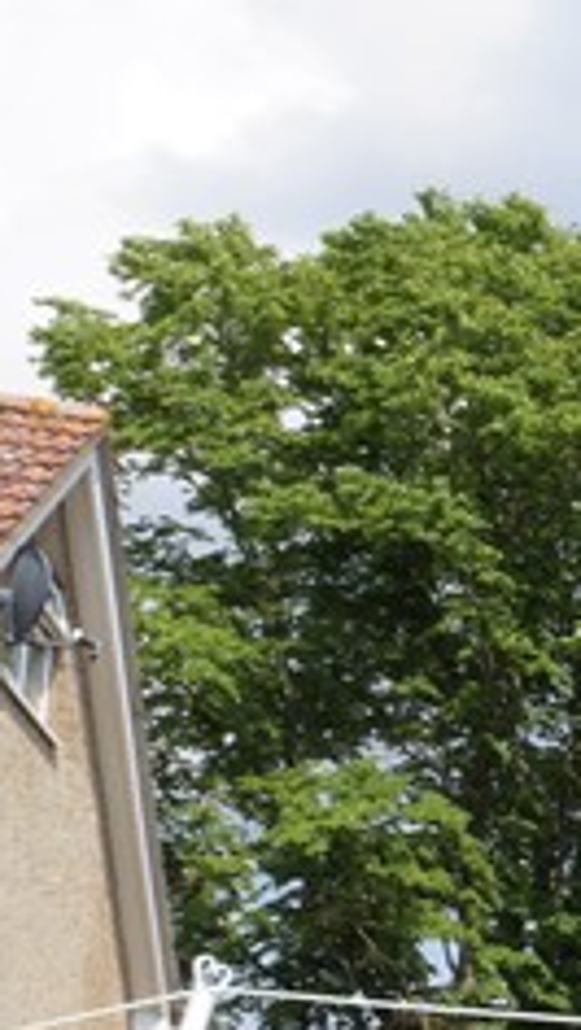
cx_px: 2084
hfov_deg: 8.2
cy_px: 1386
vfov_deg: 18.1
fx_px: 2981
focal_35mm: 109
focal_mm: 16
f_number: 14
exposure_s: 1/125
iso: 200
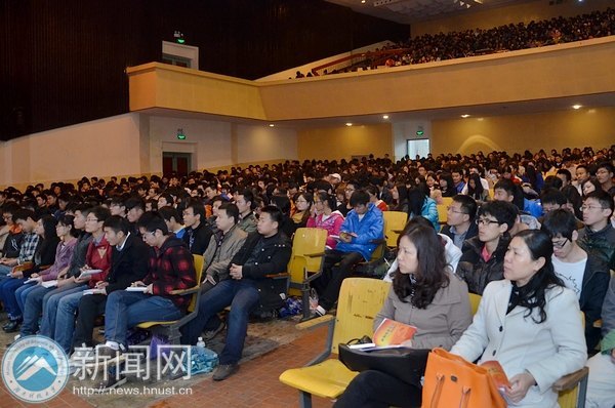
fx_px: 461
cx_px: 308
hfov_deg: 67.5
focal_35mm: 27
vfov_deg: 47.8
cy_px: 204
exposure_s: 1/30
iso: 800
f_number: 3.5
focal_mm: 18
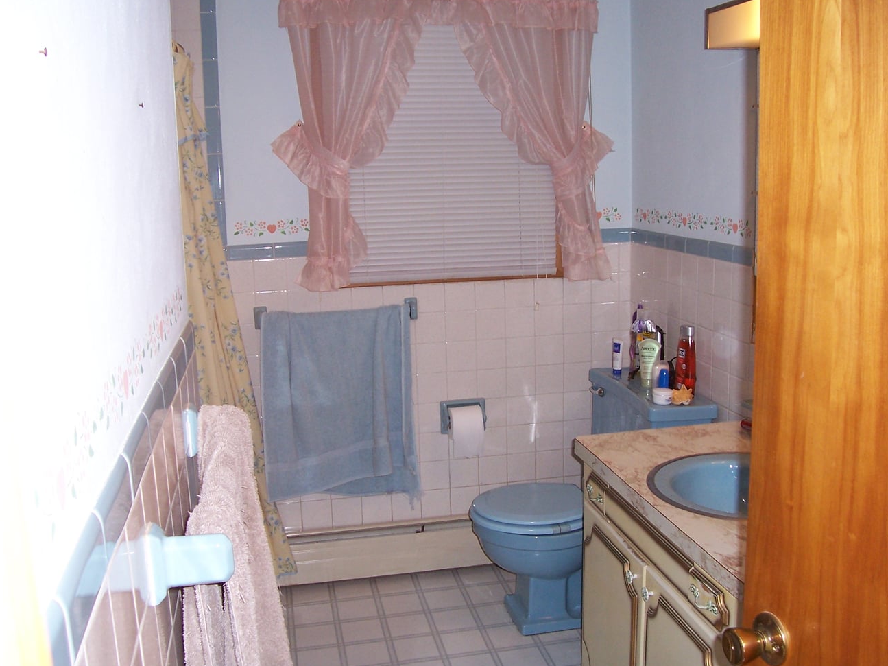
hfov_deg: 52.6
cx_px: 449
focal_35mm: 35
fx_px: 898
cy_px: 337
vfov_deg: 40.7
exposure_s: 1/60
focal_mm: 5.6
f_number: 2.7
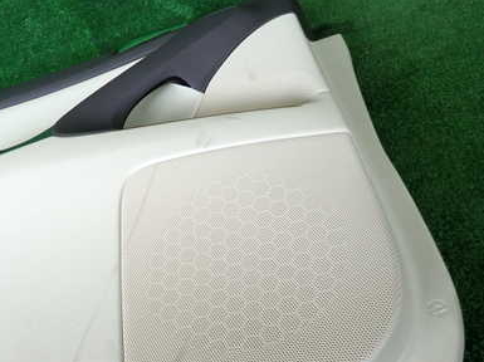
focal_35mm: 39
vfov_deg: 36.4
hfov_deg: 46.8
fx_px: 545
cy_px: 240
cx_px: 146
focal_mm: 4.5
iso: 100
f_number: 2
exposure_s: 1/125
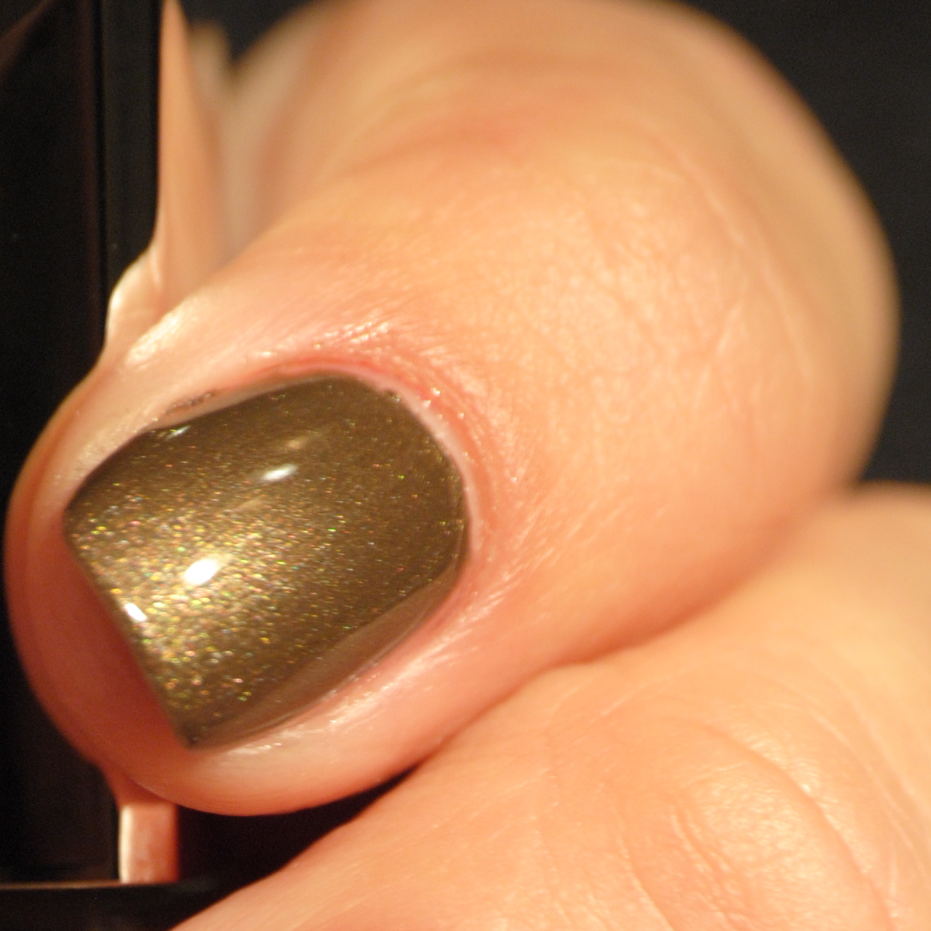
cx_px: 165
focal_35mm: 741
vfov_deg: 2.4
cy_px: 1091
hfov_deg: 2.4
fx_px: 22547
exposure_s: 1/40
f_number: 5.6
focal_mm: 200
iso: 400
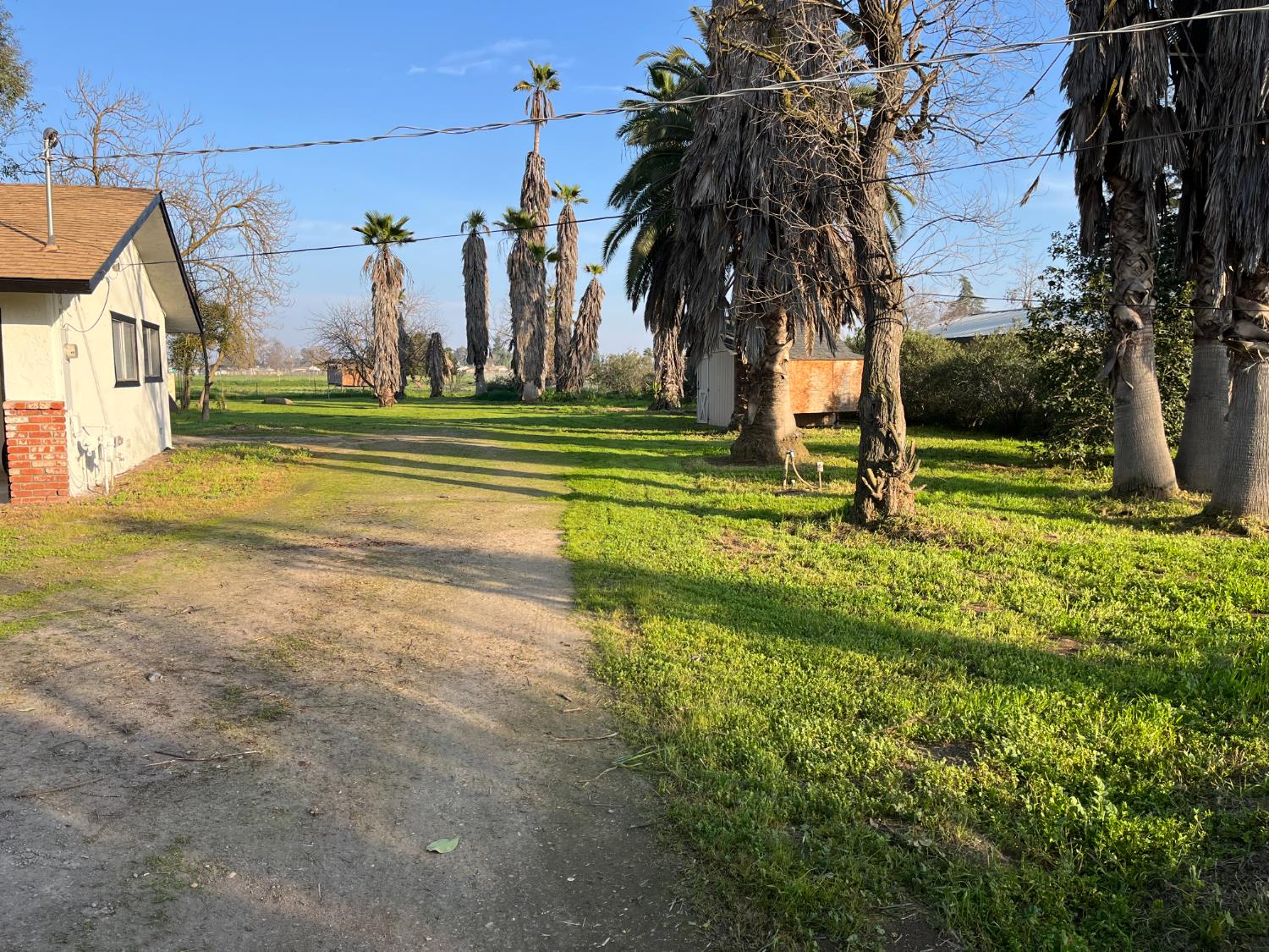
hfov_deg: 67.3
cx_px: 634
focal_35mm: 26
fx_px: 953
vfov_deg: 53.1
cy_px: 476
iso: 50
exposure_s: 1/1325
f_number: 1.6
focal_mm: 5.1
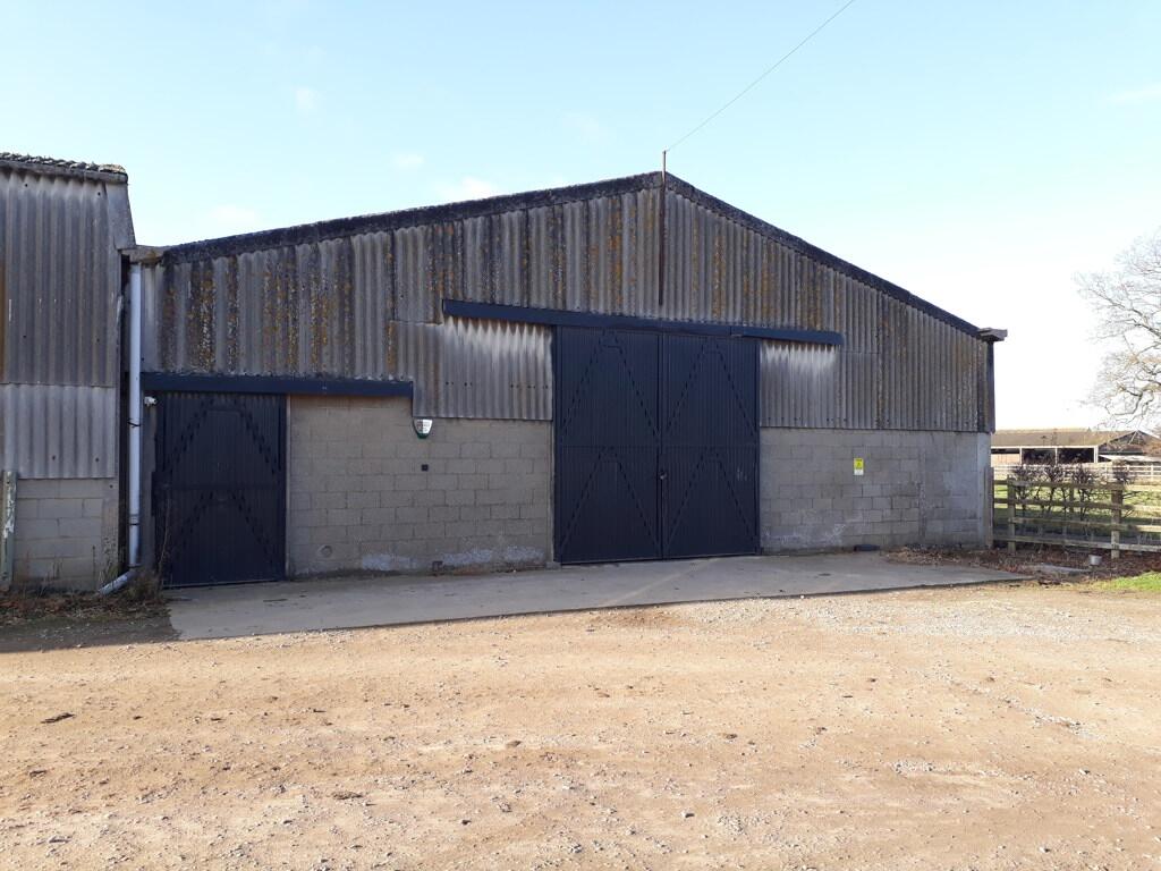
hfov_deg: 65.3
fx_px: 906
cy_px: 436
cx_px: 580
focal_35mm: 27
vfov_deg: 51.4
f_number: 1.9
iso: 40
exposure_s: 1/324
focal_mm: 3.6
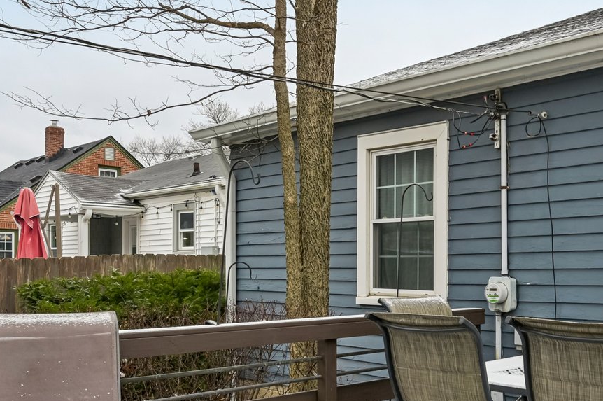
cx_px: 510
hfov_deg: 47.1
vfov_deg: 34.8
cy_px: 248
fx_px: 636
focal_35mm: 38
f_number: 8
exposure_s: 1/25
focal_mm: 16
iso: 100
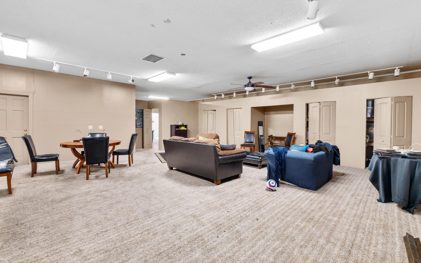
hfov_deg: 97.8
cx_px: 220
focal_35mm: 16
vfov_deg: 71.2
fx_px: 184
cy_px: 124
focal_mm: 10
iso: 200
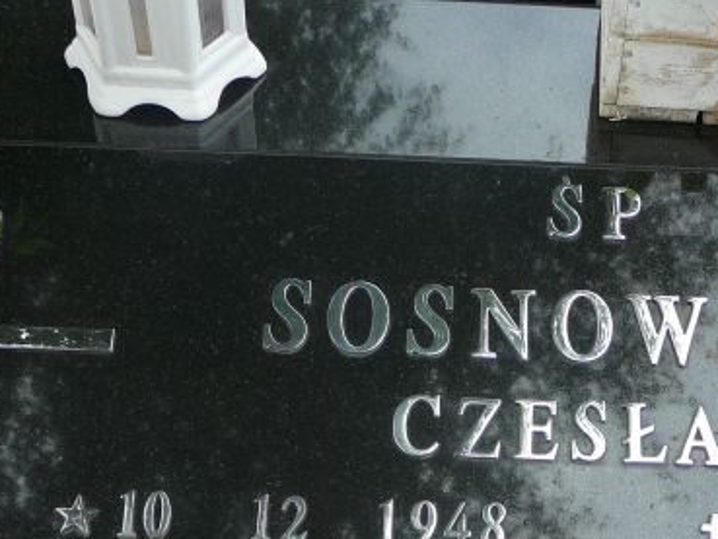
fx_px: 1618
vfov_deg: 18.7
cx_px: 547
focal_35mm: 78
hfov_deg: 24.7
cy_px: 430
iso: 80
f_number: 3.2
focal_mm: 6.7
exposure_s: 1/320
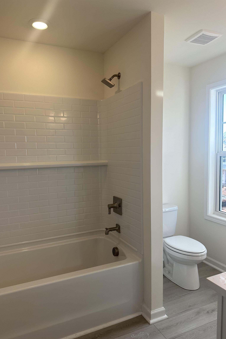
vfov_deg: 71.5
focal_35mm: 25
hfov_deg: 51.2
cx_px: 104
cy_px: 170
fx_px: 235
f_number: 1.78
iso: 80
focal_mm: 6.86
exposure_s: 1/441
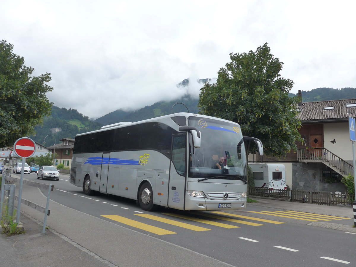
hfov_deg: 61.7
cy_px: 134
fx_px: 298
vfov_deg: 48.2
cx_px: 178
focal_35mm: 29
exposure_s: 1/800
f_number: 2.8
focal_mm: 6
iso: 125
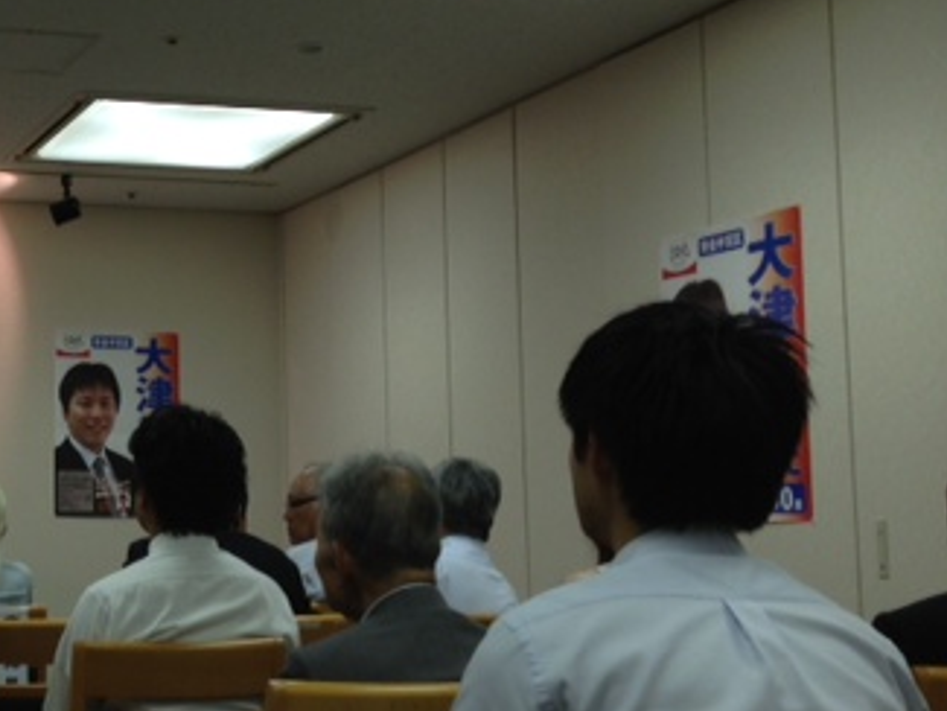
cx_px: 17
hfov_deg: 28.2
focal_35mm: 65
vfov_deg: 22.6
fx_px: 1779
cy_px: 373
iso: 50
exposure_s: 1/40
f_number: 2.4
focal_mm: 4.13
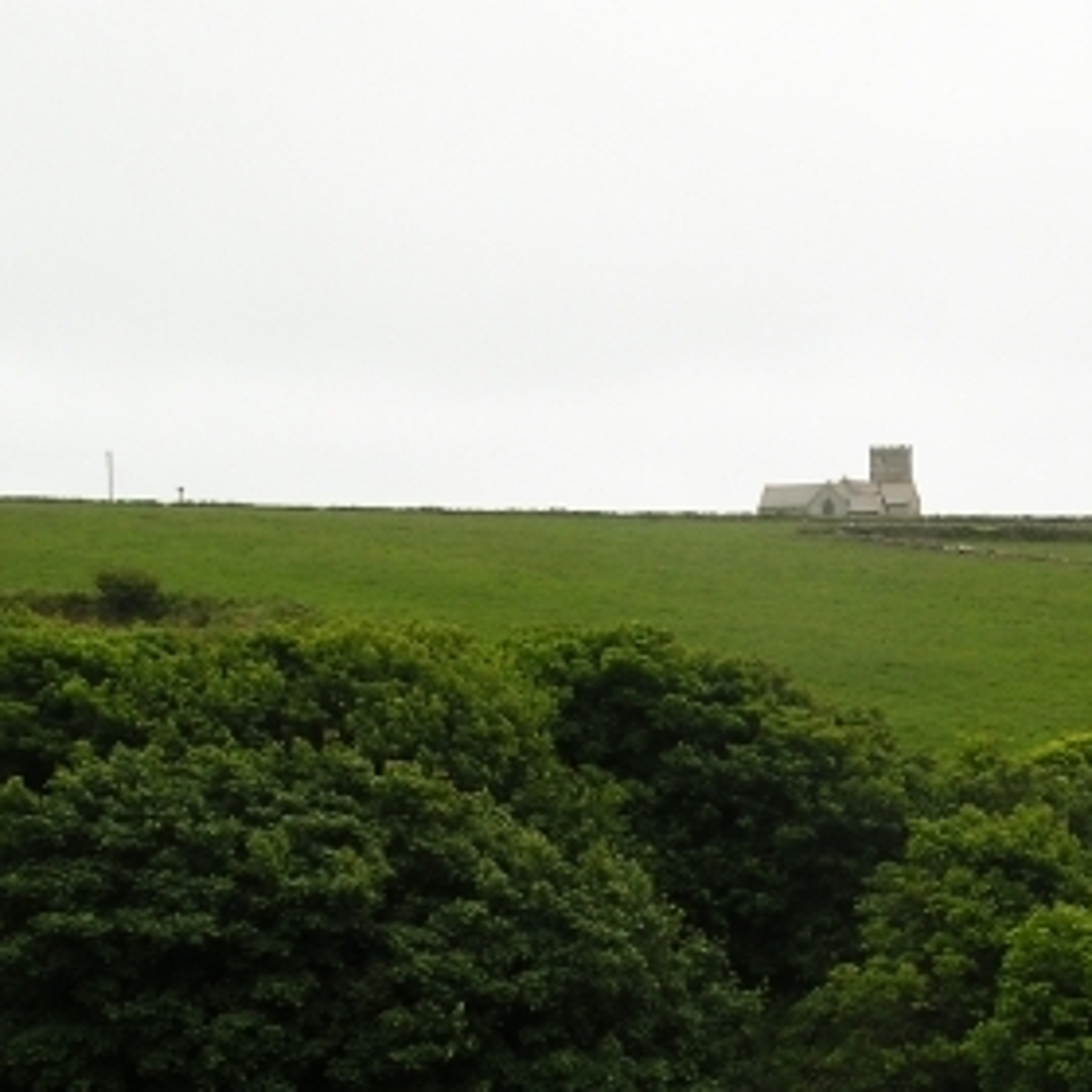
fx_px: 2570
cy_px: 618
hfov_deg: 23.8
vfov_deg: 24.0
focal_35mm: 72
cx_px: 788
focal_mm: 7.8
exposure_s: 1/125
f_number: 5.6
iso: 100
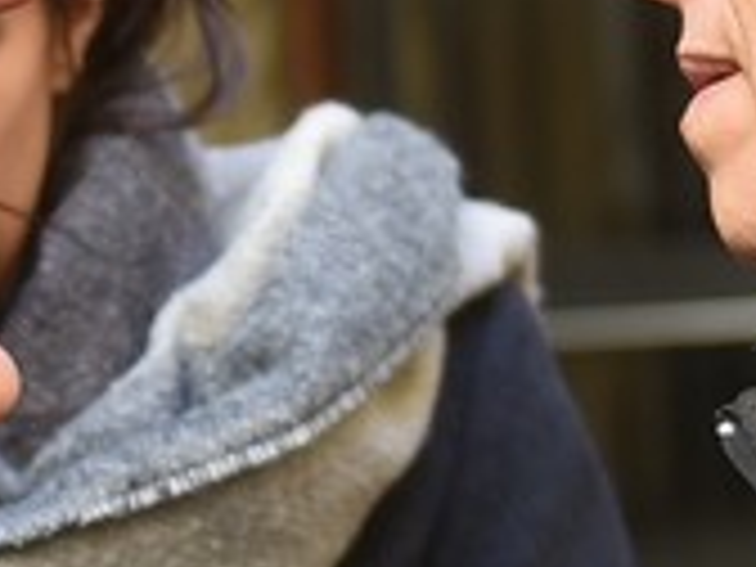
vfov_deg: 6.6
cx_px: -101
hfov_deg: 8.7
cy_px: 382
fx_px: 4936
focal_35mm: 226
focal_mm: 35
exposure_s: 1/200
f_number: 2.8
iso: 400
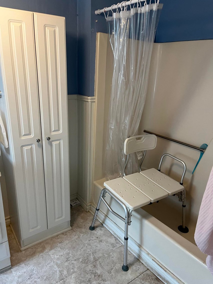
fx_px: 213
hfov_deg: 53.1
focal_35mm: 26
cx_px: 106
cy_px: 142
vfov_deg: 67.3
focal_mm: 5.1
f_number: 1.6
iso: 160
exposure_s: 1/60
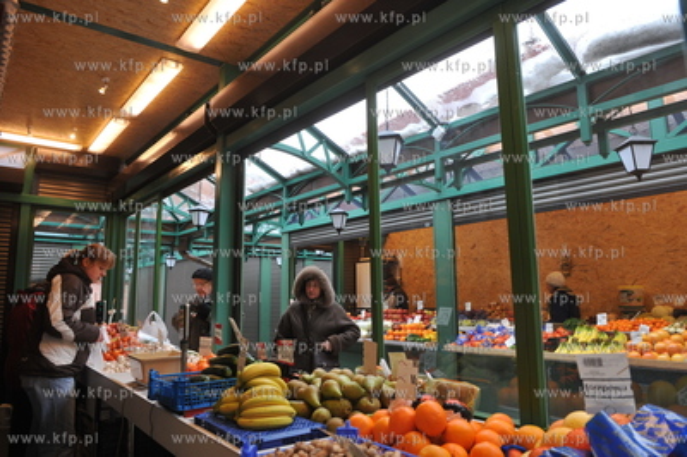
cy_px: 228
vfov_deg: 53.1
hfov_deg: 73.8
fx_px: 458
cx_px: 344
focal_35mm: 24
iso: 800
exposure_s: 1/200
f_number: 5.6
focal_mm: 24
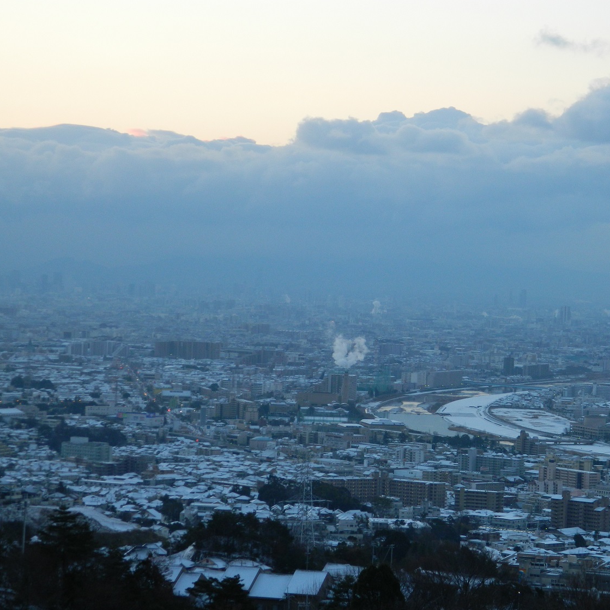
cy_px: 306
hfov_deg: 14.3
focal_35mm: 122
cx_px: 372
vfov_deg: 14.3
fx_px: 2432
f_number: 4.5
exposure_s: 1/60
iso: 125
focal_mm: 18.6
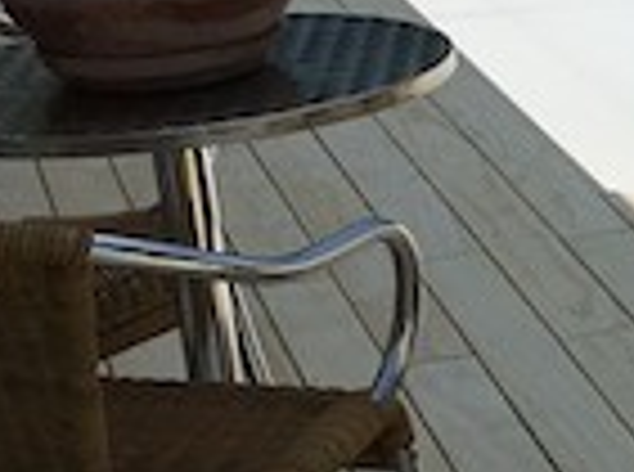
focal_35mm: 165
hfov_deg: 11.1
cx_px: 1160
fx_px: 3014
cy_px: 319
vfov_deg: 8.9
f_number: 2.2
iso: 25
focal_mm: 4.15
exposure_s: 1/6410
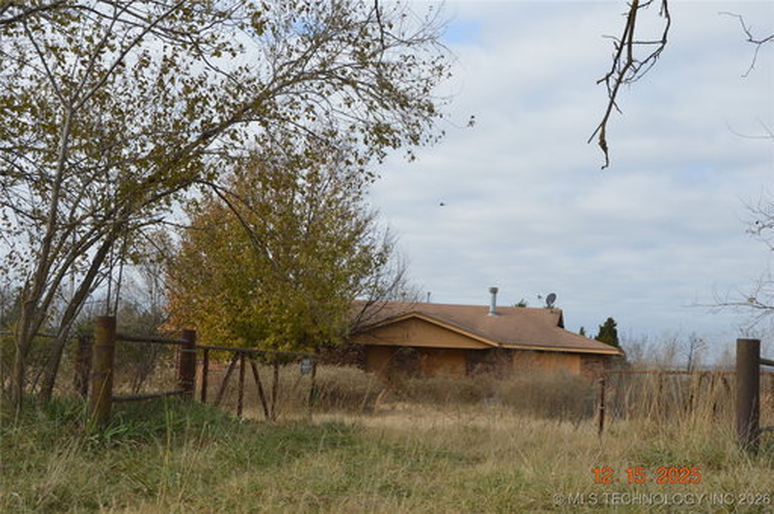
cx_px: 387
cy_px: 257
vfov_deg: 25.0
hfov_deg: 36.9
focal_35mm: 54
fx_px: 1160
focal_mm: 36
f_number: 7.1
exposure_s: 1/200
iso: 100
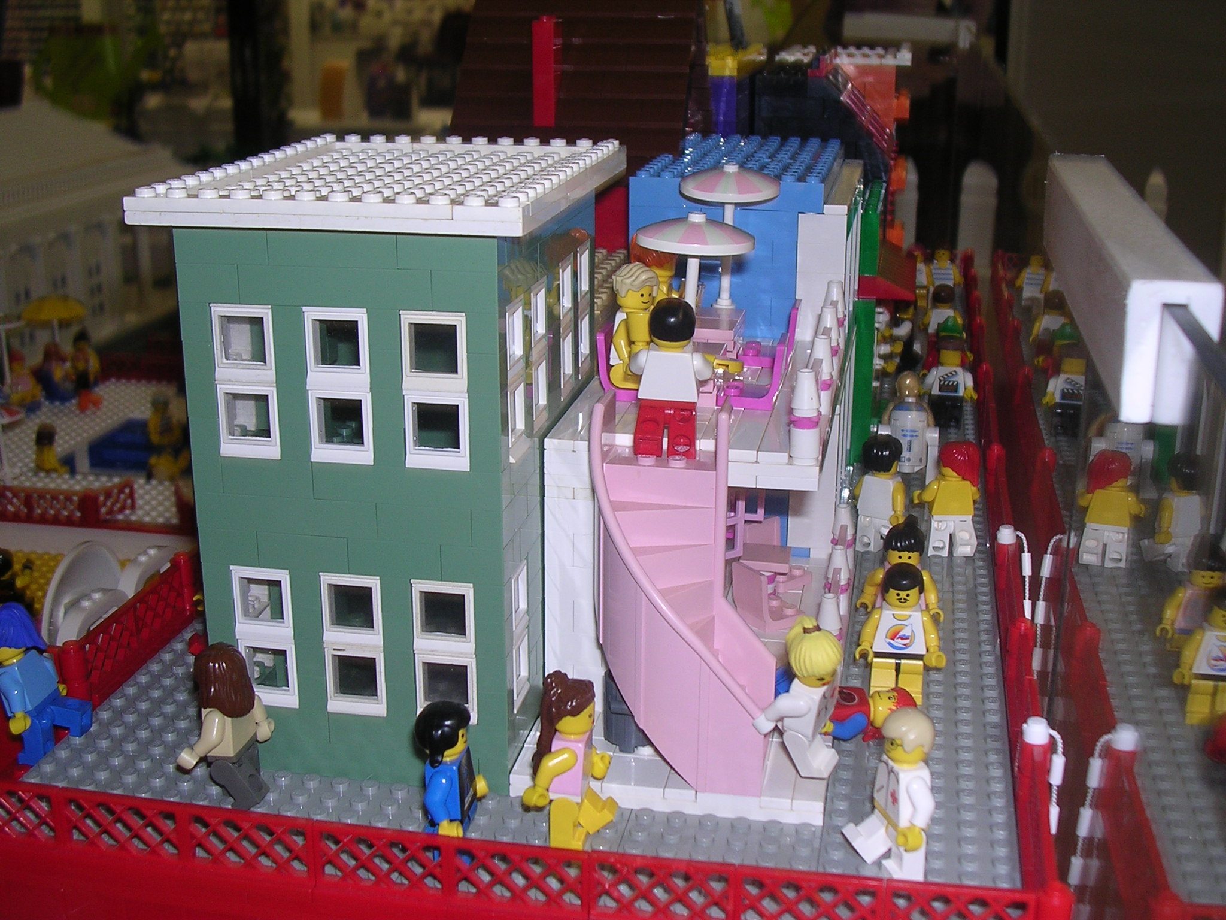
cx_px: 613
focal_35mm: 43
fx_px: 1523
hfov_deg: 43.9
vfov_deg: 33.6
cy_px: 460
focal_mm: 6.6
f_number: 3
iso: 100
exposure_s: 1/60.1
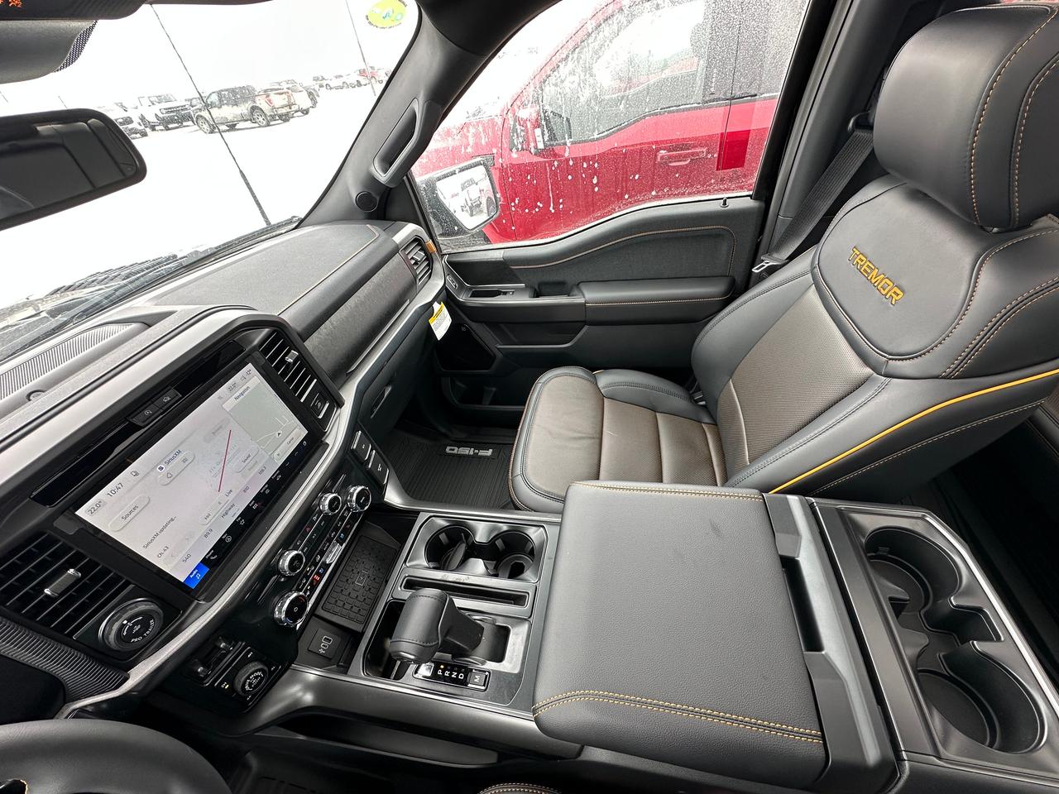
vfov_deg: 85.7
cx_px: 530
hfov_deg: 102.1
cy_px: 397
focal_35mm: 14
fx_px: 428
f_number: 2.2
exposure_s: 1/99
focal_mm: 2.22
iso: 100
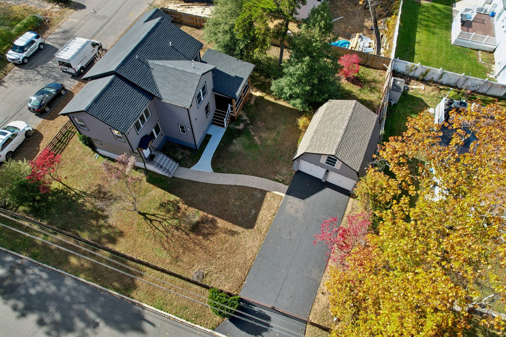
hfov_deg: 78.6
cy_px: 168
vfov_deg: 57.2
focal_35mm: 22
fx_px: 309
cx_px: 253
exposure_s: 1/400
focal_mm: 8.4
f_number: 2.8
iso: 100
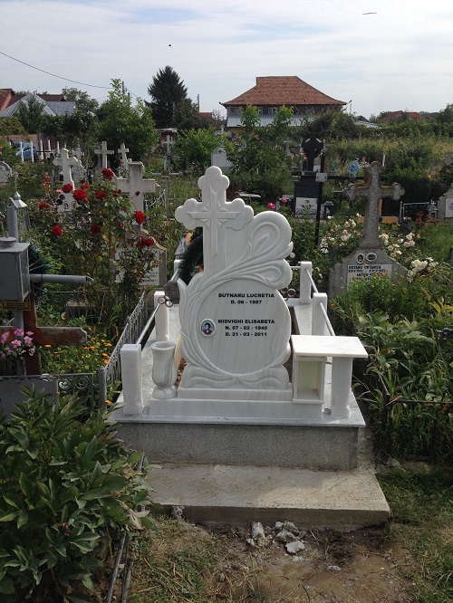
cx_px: 226
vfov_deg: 55.3
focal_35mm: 33
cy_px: 302
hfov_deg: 43.0
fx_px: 575
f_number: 2.4
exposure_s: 1/2088
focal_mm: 4.12
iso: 50
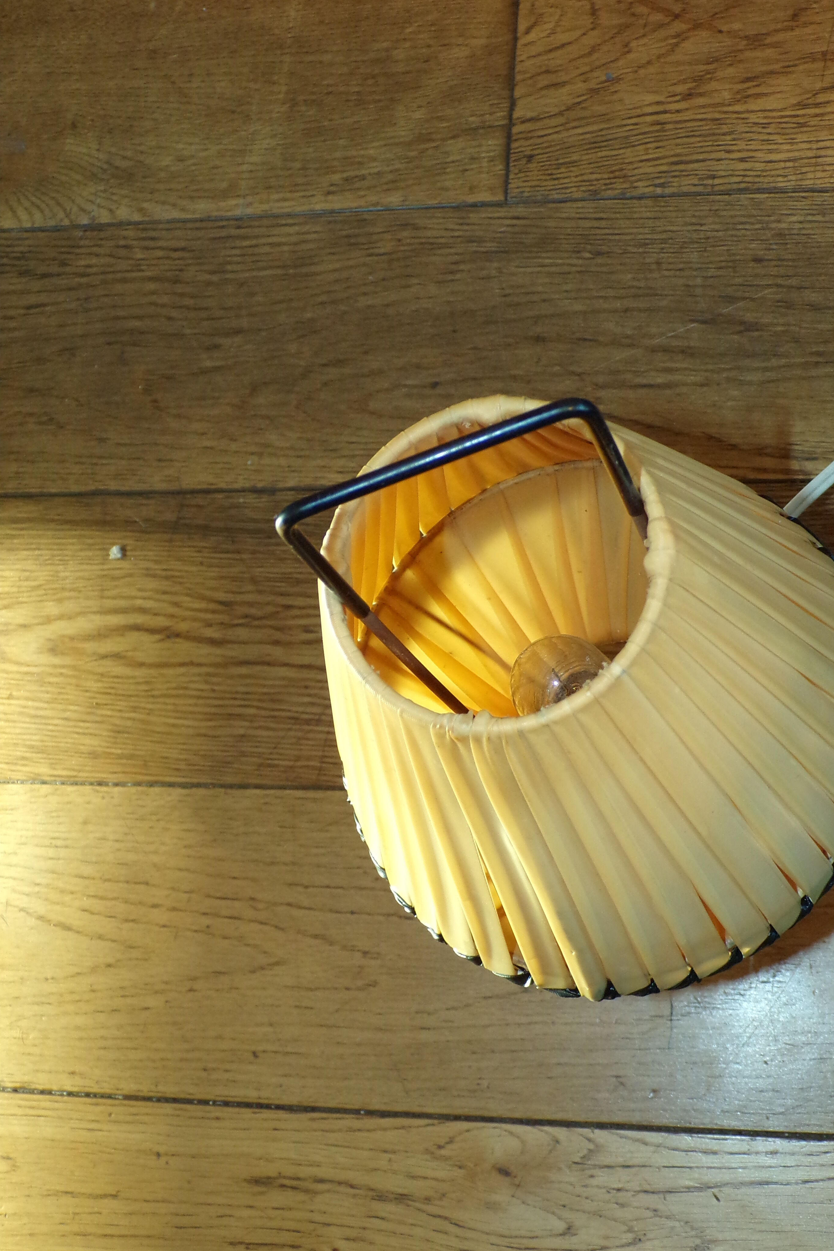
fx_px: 1494
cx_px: 523
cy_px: 652
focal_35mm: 43
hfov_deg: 31.0
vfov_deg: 45.4
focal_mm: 6.6
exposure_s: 1/34
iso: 200
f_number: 3.3
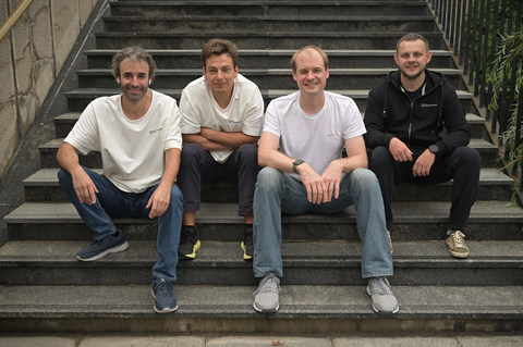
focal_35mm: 40
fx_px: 581
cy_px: 174
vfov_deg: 33.3
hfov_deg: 48.5
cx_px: 262
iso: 160
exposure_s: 1/800
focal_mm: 40
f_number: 3.2
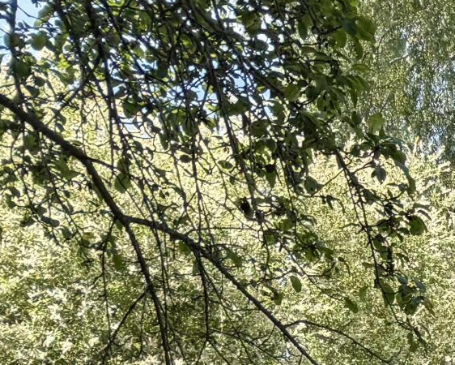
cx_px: 1199
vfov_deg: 11.0
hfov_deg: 11.6
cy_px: 788
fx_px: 1684
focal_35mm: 125
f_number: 1.78
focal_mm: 6.76
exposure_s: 1/1437
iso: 100
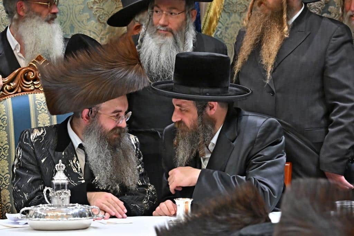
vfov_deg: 7.6
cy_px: 118
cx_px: 177
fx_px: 1769
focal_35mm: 180
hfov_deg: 11.4
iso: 1600
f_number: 4
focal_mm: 120
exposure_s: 1/200
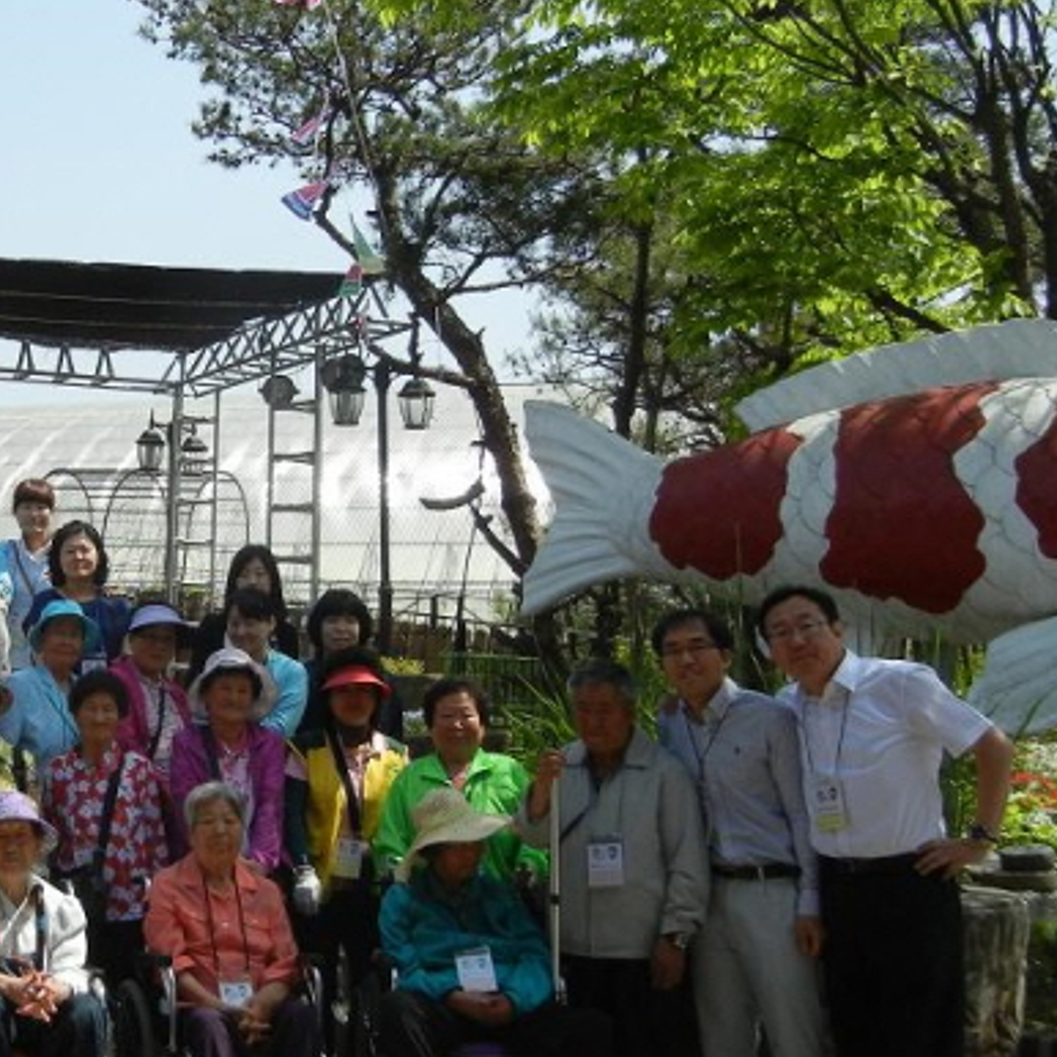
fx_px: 1900
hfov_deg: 29.0
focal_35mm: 55
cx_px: -14
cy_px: 550
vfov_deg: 31.1
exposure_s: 1/320
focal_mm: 5.4
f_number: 7
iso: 160
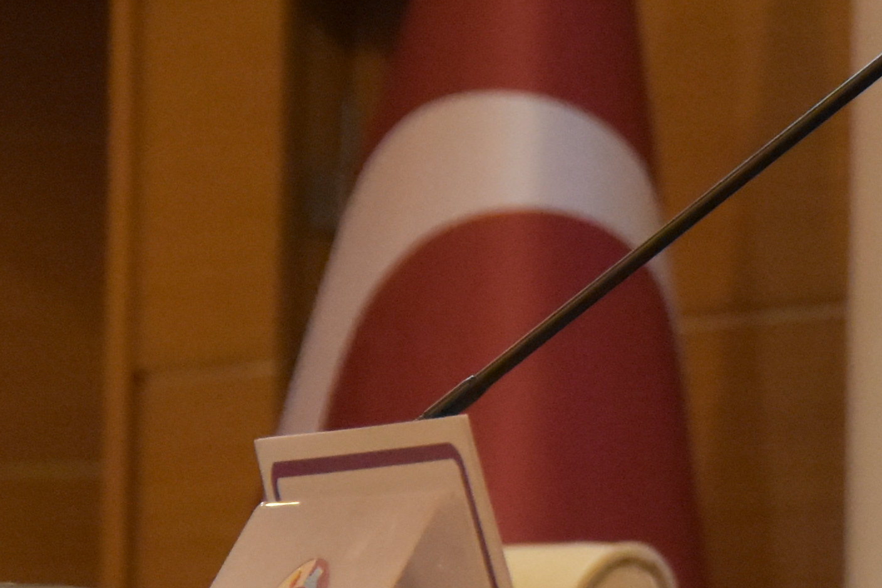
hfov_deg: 4.6
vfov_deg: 3.1
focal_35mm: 447
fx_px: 10953
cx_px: 1293
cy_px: -34
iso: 4500
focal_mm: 70
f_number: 5.3
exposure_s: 1/250
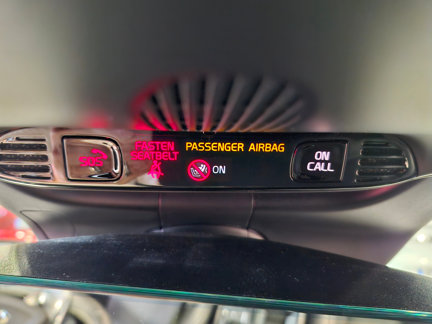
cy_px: 162
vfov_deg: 58.9
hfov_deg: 73.9
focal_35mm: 23
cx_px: 216
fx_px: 287
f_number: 1.8
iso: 1600
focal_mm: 5.54
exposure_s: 1/17
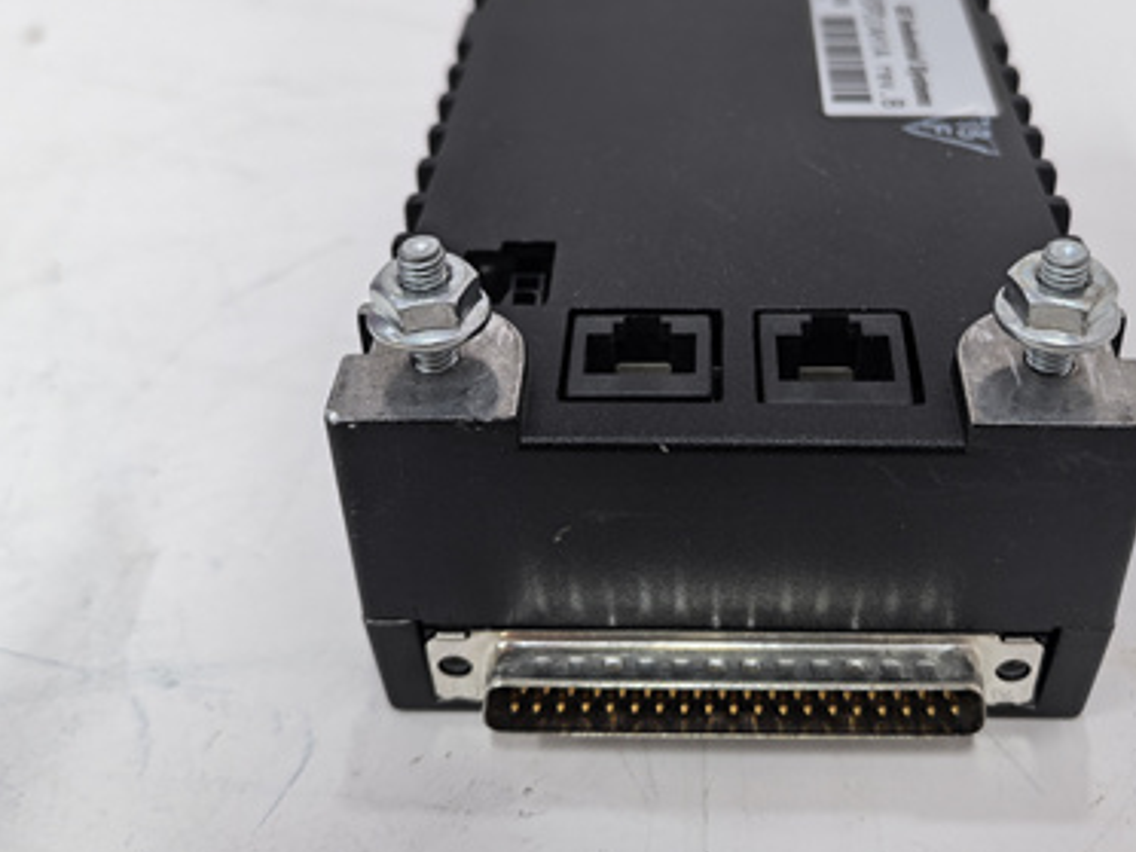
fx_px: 1280
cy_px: 371
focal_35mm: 39
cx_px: 675
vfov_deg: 36.8
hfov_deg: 47.6
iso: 125
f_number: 2
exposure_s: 1/100
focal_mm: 5.75
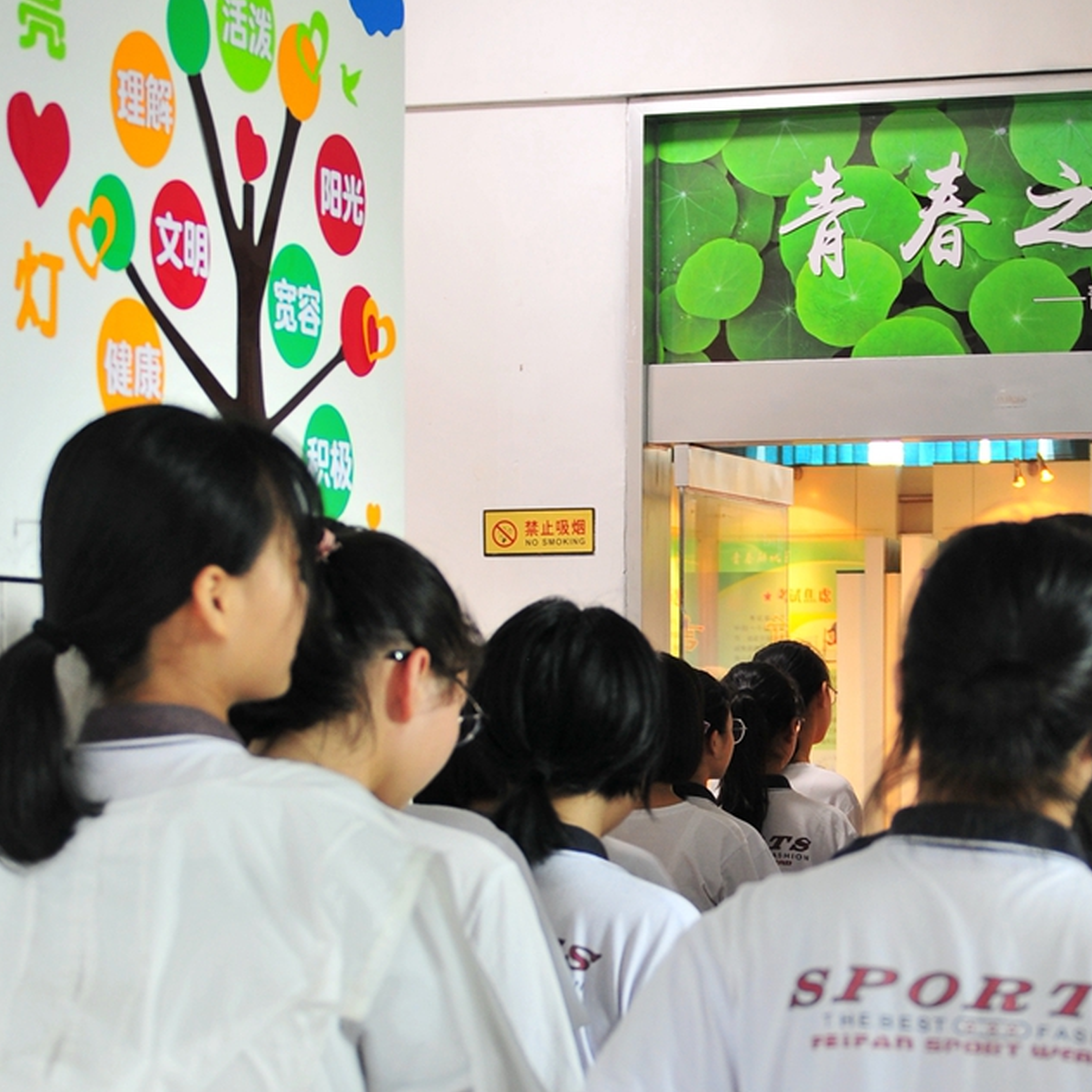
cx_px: 736
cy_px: 772
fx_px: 3213
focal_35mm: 90
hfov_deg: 19.2
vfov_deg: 19.2
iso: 200
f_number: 2.8
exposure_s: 1/15
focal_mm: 29
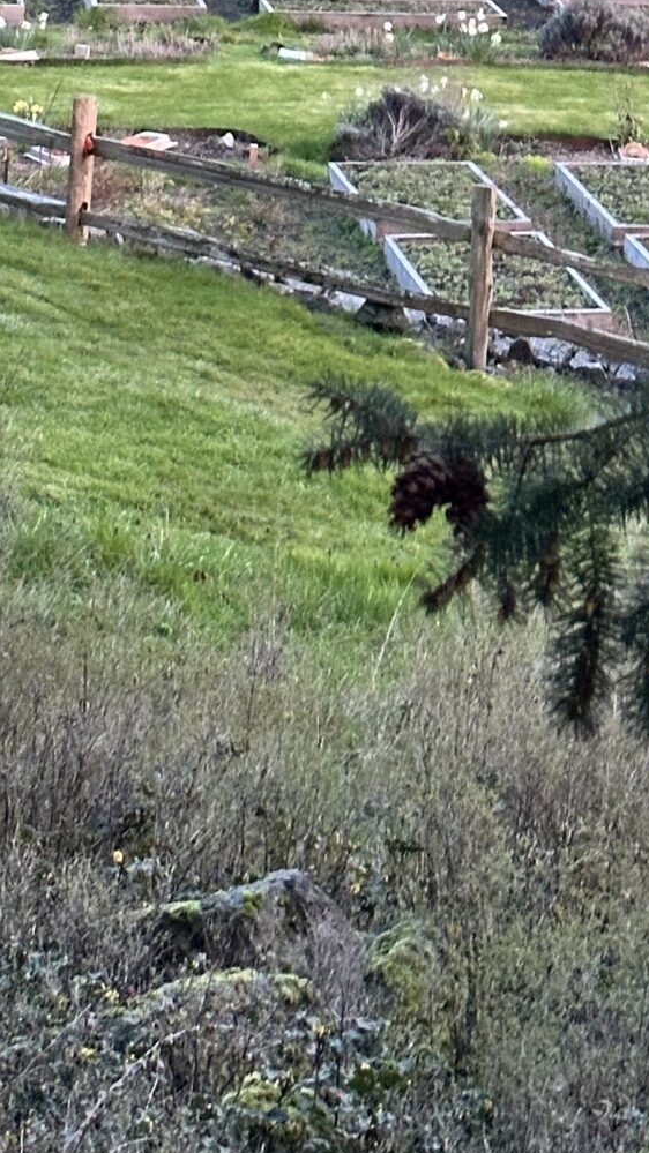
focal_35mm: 134
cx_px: 202
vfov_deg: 15.3
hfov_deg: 9.0
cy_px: -319
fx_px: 4099
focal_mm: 6.86
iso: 200
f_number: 1.78
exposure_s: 1/60
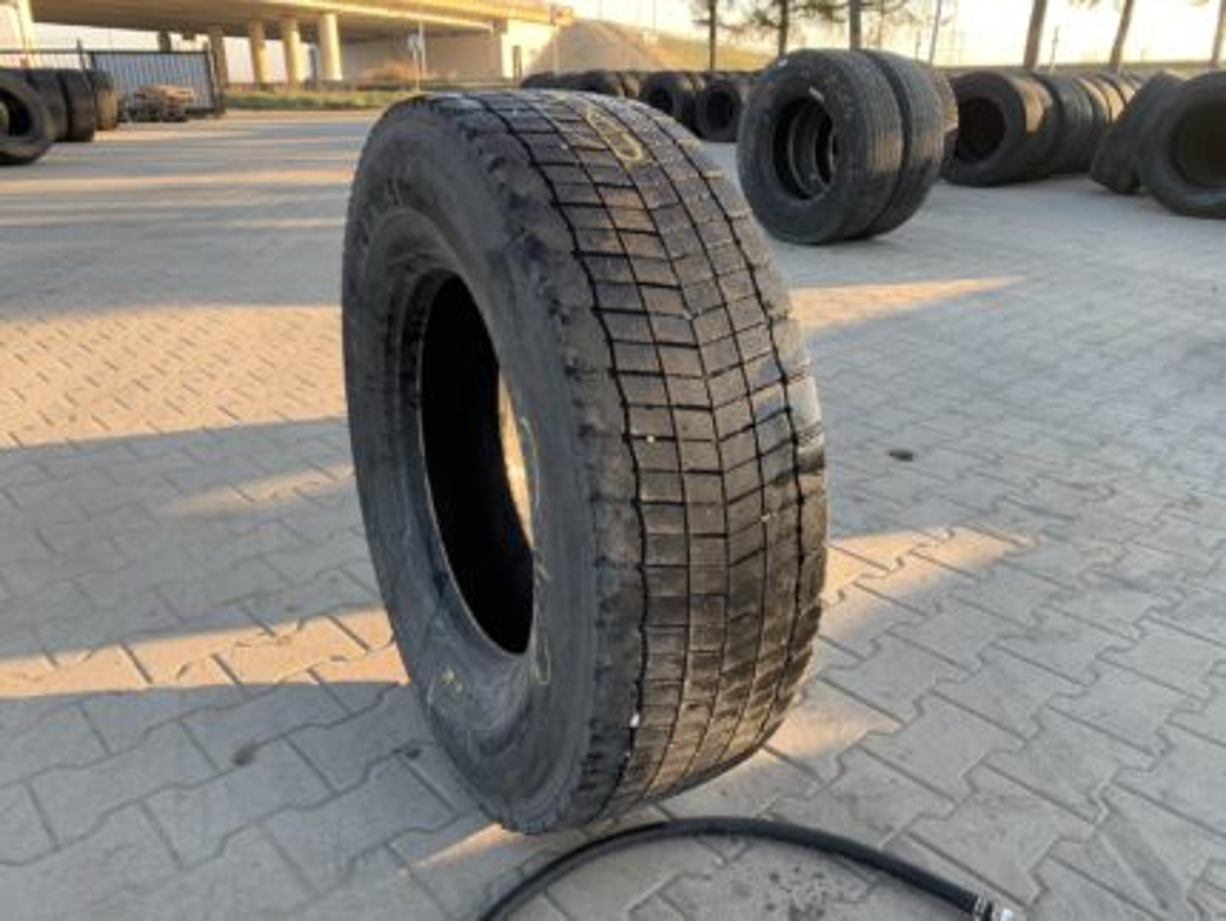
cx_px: 613
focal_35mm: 26
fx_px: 921
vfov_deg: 53.1
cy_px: 460
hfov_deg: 67.3
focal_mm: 4.25
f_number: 1.8
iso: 25
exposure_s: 1/122
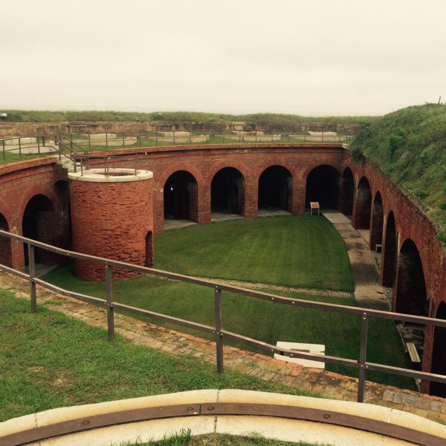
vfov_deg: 47.2
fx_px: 510
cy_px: 228
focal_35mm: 35
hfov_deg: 47.0
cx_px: 267
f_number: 2.2
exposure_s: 1/1799
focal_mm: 4.15
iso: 32
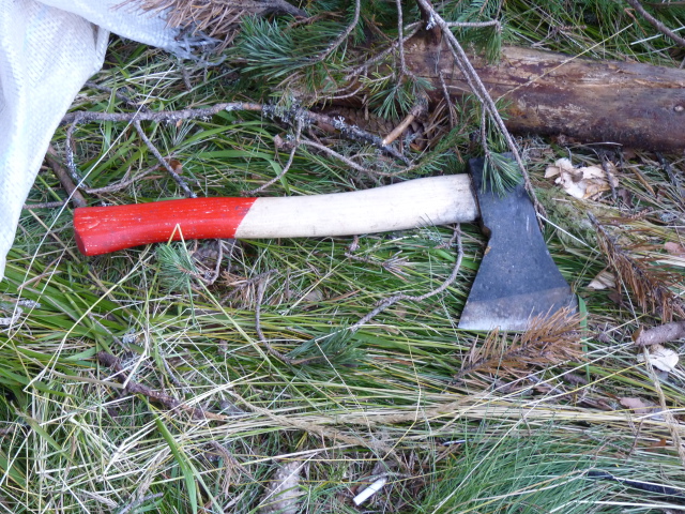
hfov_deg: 21.5
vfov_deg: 16.2
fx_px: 1801
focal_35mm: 91
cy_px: 257
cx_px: 342
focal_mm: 16.1
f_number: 3.4
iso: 320
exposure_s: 1/40
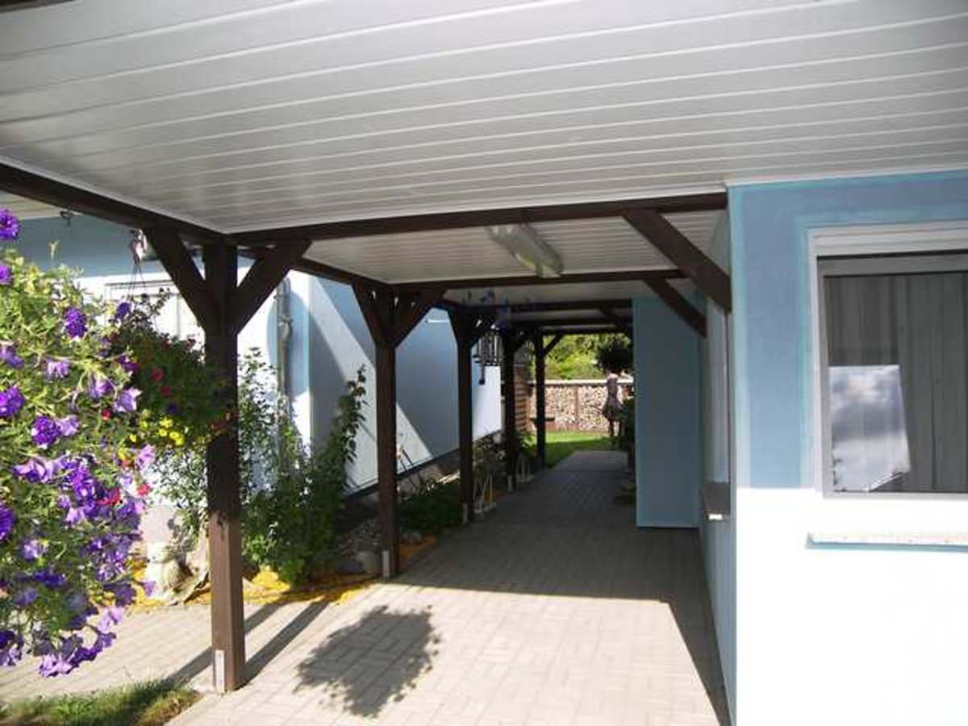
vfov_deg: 56.8
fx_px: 671
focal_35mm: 24
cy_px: 363
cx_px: 484
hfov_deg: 71.6
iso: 50
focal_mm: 5
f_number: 2.8
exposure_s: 1/400
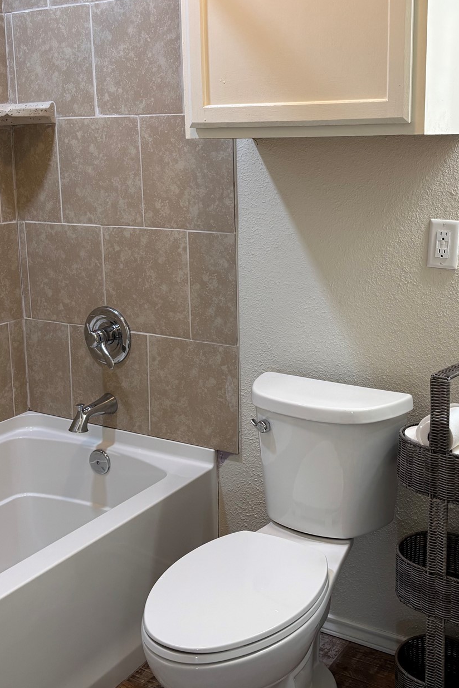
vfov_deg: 46.3
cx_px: 270
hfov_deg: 31.8
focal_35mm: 42
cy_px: 297
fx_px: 803
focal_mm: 5.96
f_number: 1.6
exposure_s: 1/120
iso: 125
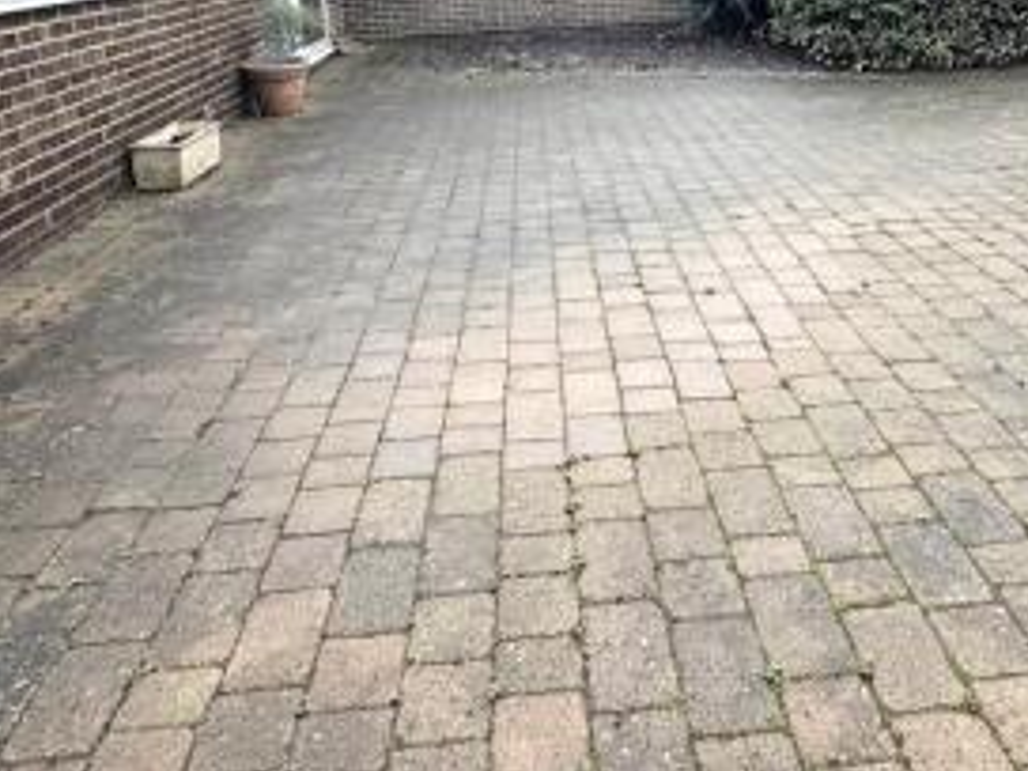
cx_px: 599
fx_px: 891
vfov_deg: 43.3
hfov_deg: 59.6
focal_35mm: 30
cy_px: 96
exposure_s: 1/99
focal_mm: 2.22
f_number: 2.2
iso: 125
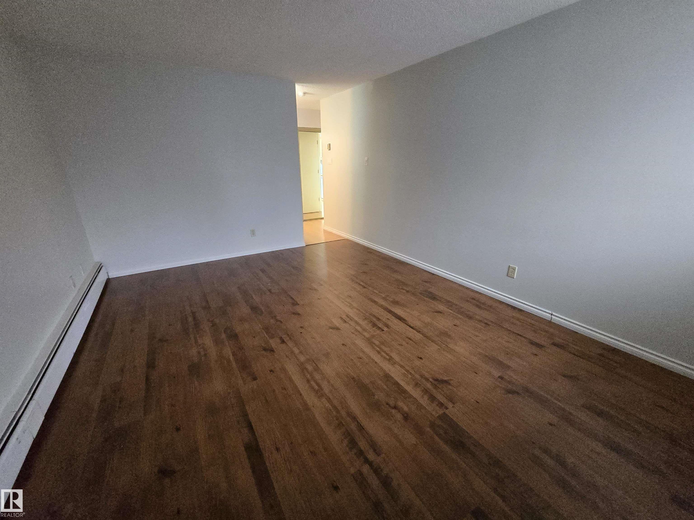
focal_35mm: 13
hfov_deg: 106.2
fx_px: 261
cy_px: 260
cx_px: 347
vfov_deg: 89.9
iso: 1000
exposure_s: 1/60
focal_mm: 2.2
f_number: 2.2
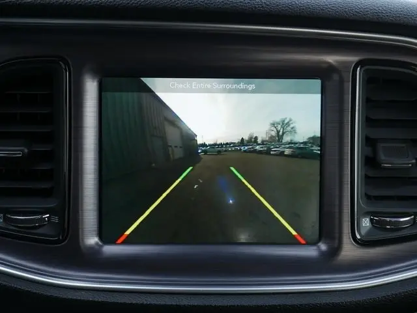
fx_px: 603
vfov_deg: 29.1
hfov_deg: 38.2
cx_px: 208
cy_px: 156
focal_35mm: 50
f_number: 5.3
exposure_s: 1/60
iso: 250
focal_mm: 25
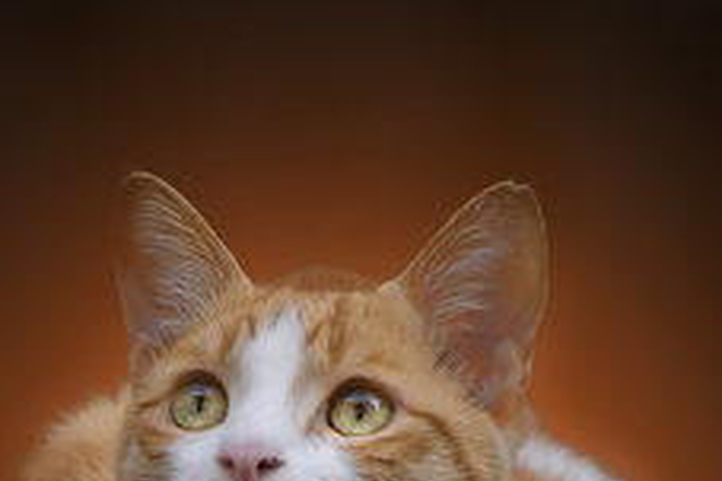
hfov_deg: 3.7
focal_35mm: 556
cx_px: 216
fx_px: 11142
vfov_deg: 2.5
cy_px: 580
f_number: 5.6
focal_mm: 140
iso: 640
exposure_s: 1/200
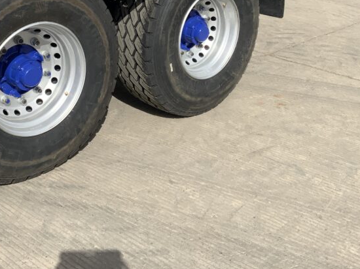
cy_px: 24
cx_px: 117
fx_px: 561
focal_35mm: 54
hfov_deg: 35.2
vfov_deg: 26.1
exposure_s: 1/2320
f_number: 1.8
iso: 16
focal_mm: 3
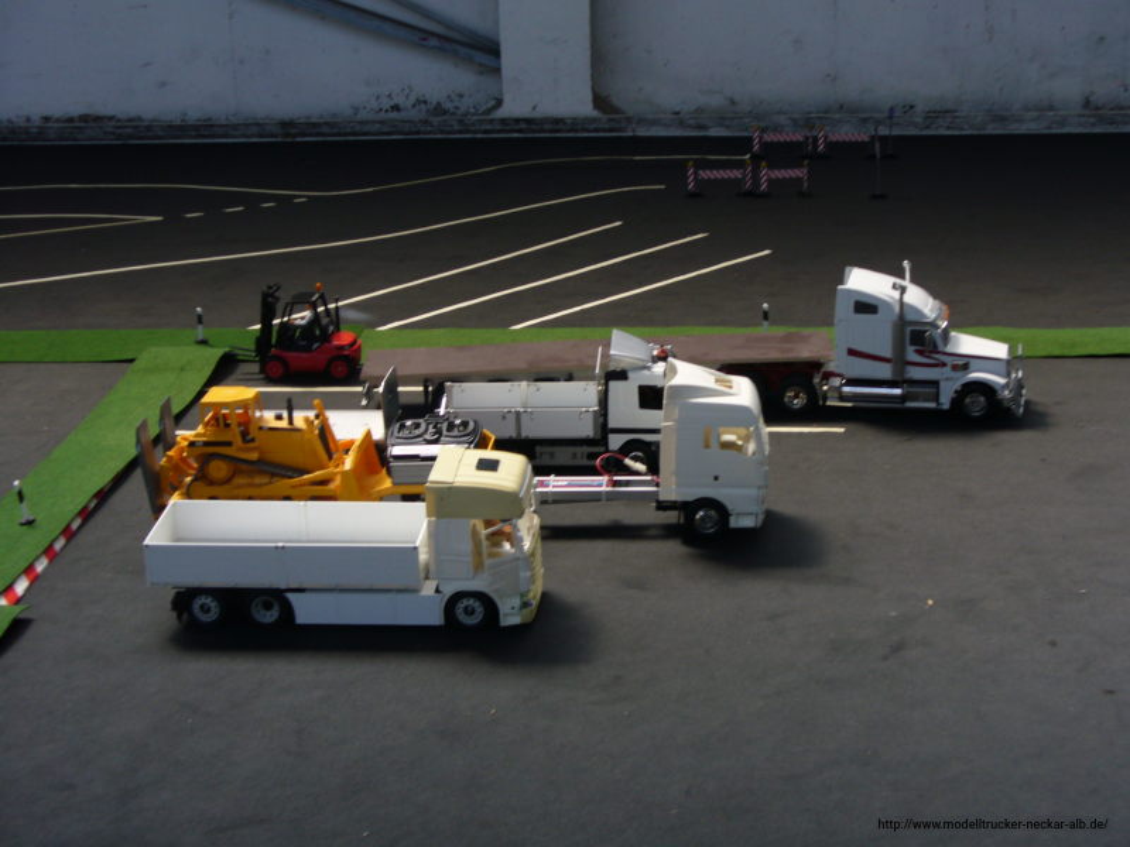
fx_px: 2252
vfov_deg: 21.3
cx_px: 565
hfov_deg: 28.2
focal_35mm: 69
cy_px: 424
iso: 80
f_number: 3.2
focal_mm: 11.4
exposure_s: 1/60
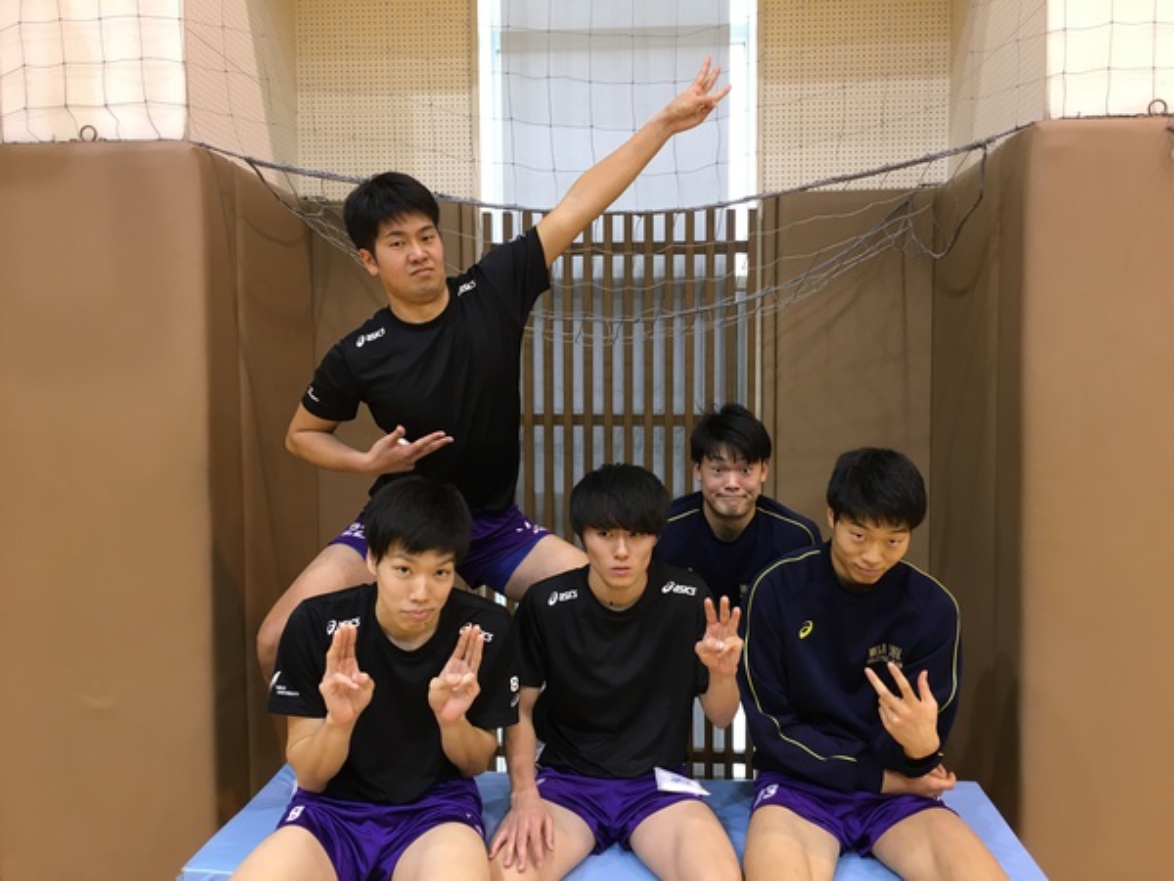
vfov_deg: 48.2
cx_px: 587
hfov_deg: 61.7
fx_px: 984
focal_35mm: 29
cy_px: 440
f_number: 2.2
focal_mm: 4.15
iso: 100
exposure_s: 1/33
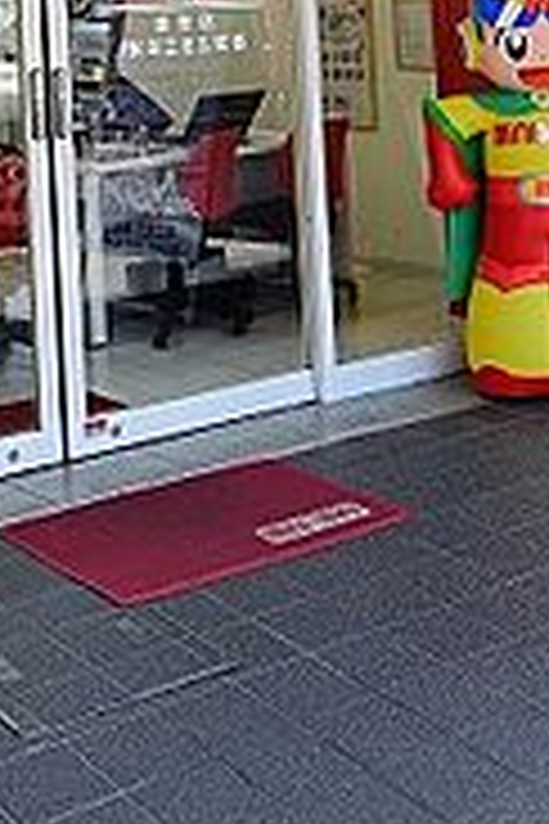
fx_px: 1441
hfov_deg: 21.4
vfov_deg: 29.6
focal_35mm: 63
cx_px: 148
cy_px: -11
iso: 800
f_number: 5.6
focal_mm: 12
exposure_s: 1/500
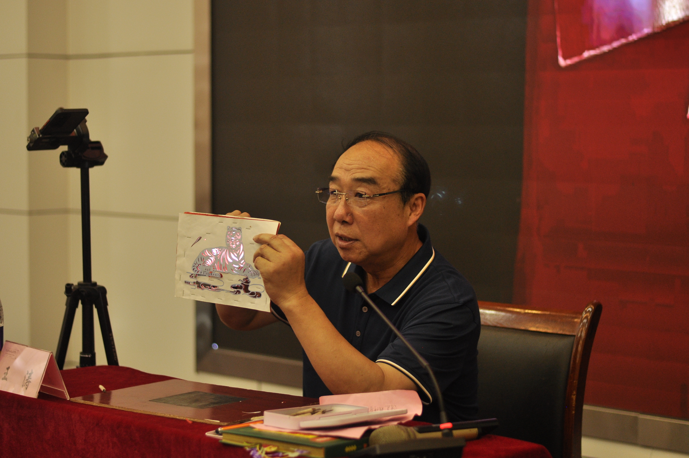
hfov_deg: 27.0
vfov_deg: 18.1
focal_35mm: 75
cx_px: 344
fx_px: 1434
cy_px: 229
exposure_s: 1/160
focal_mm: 50
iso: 500
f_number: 1.8
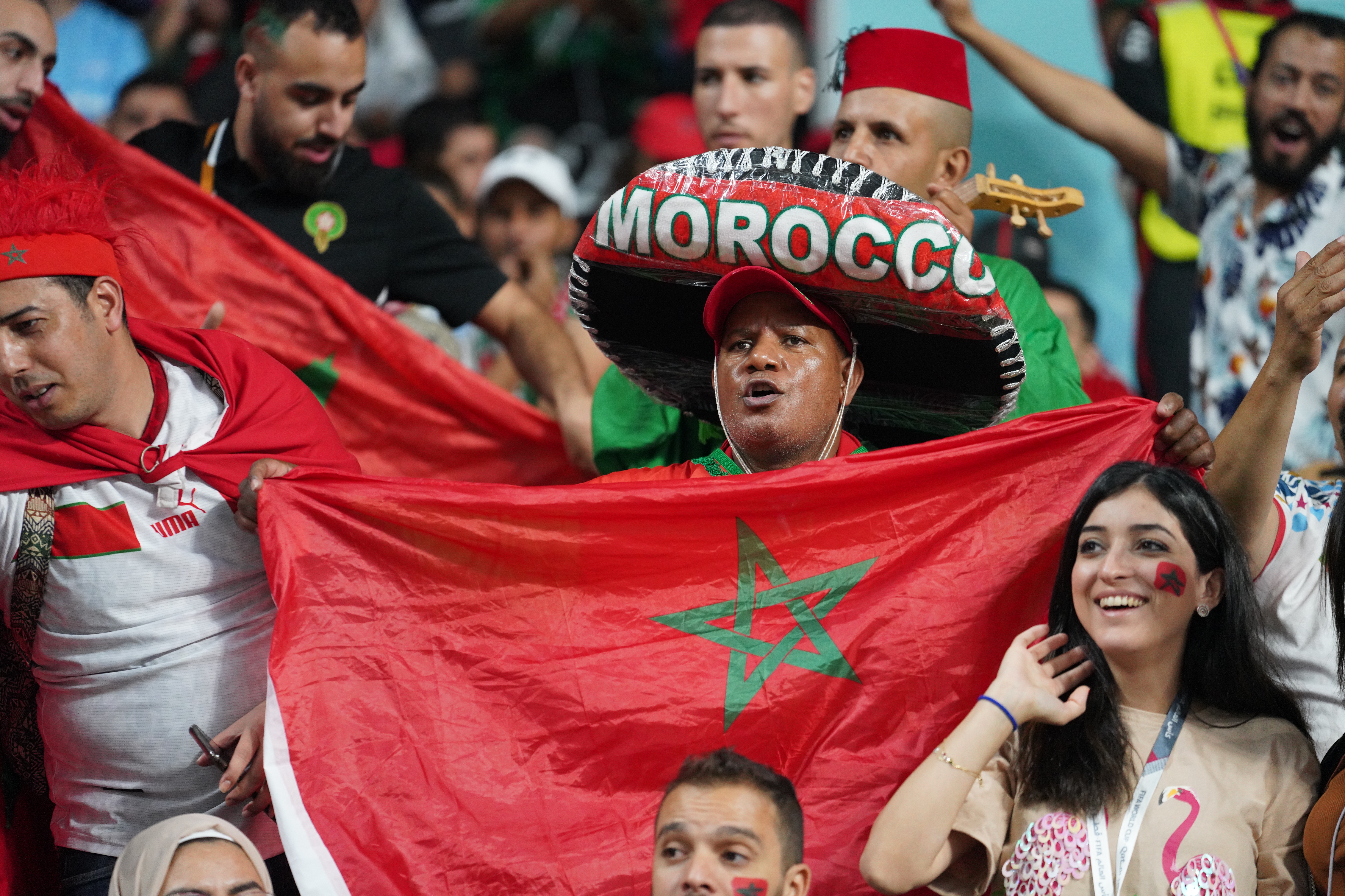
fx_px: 7173
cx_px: 672
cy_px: 448
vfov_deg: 7.2
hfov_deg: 10.7
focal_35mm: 192
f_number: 2.8
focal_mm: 192
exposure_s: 1/1000
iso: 3200
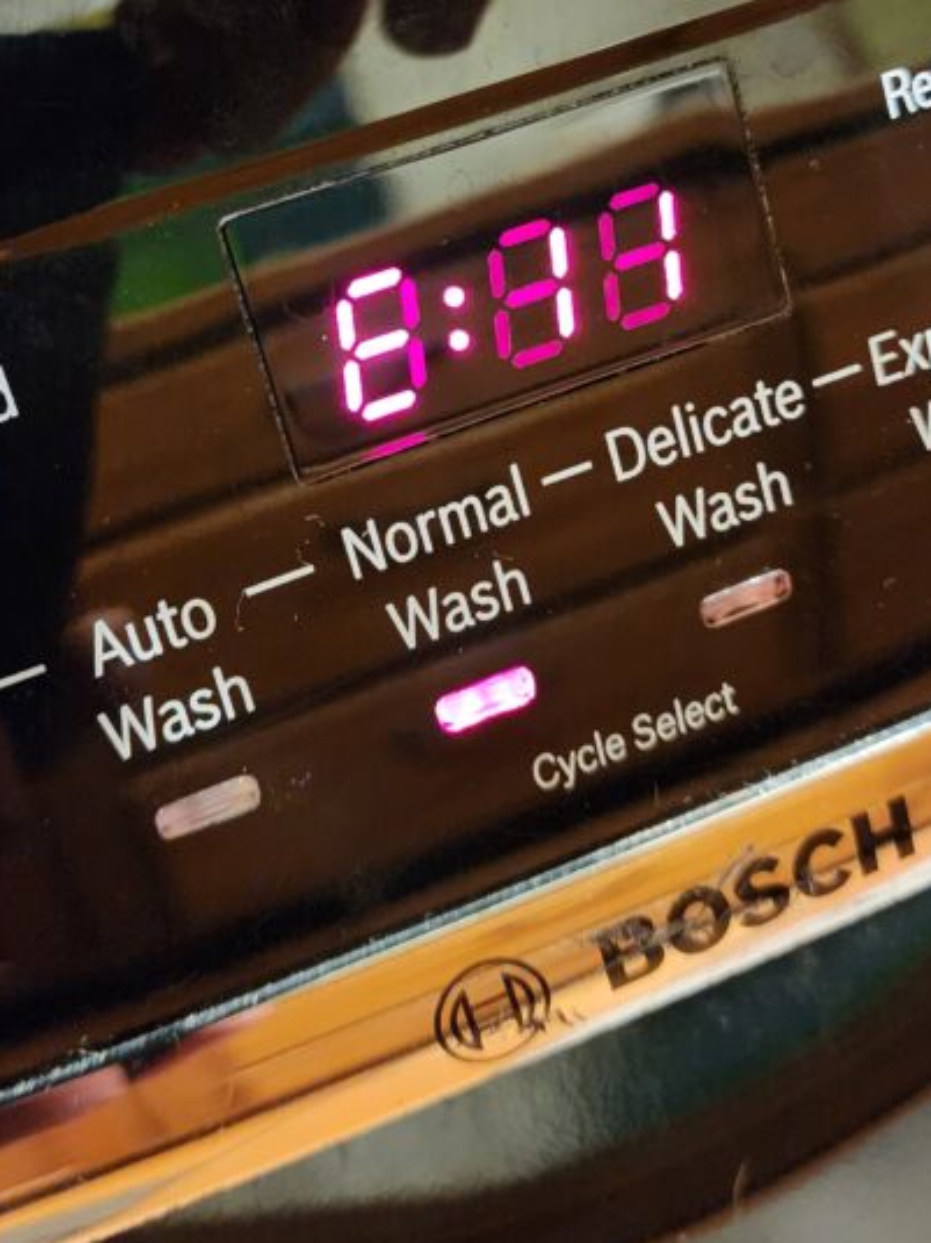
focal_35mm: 44
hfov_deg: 32.8
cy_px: 297
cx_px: 388
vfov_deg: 41.6
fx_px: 1578
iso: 1600
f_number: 1.8
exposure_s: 1/24
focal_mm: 6.4
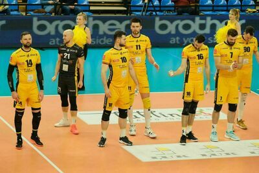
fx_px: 1079
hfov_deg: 13.7
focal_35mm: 150
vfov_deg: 9.2
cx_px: 130
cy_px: 86
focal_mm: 100
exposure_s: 1/550
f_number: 5.6
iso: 3200
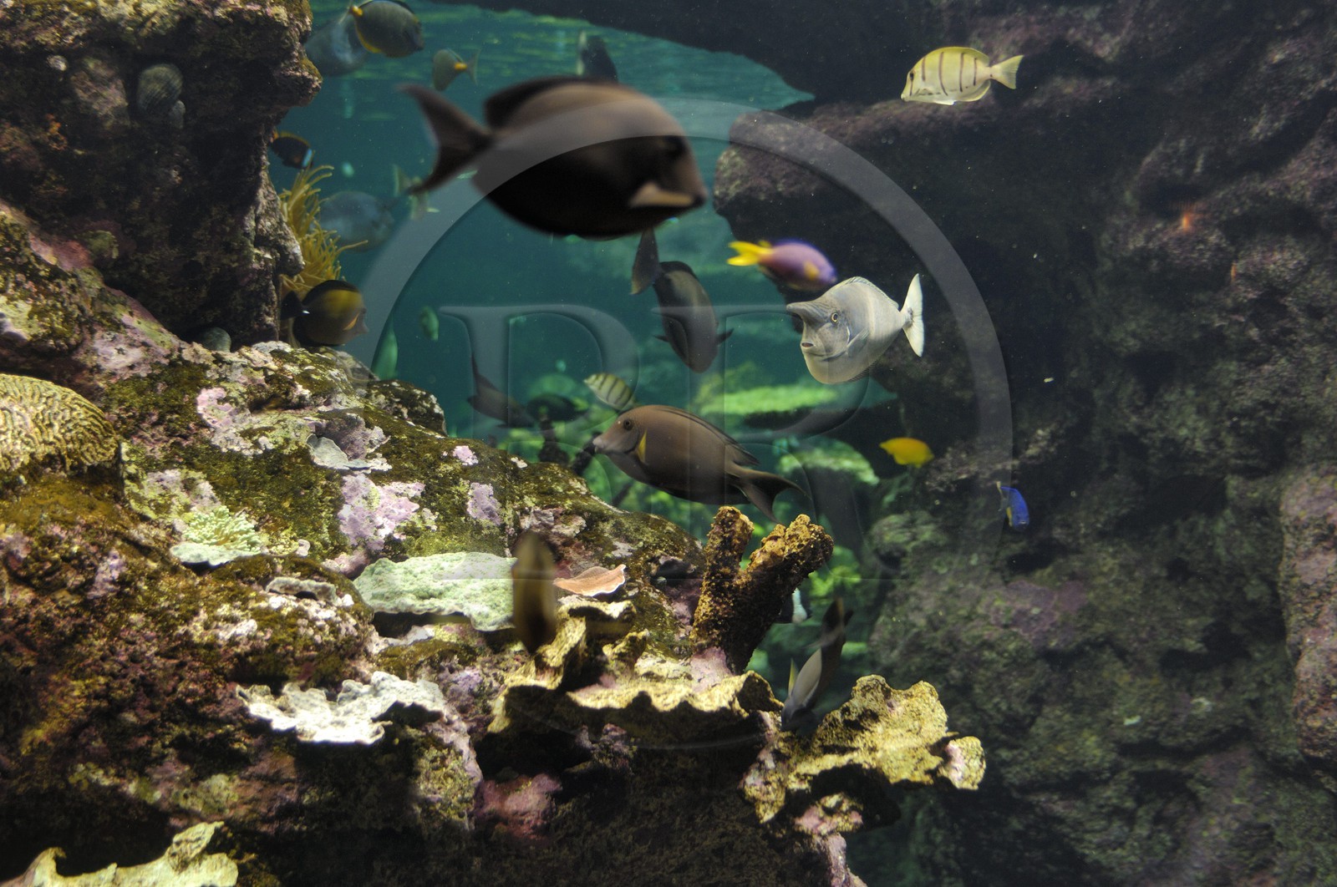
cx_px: 668
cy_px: 444
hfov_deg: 42.4
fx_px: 1725
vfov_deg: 28.9
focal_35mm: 46
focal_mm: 31
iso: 200
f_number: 2.8
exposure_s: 1/60
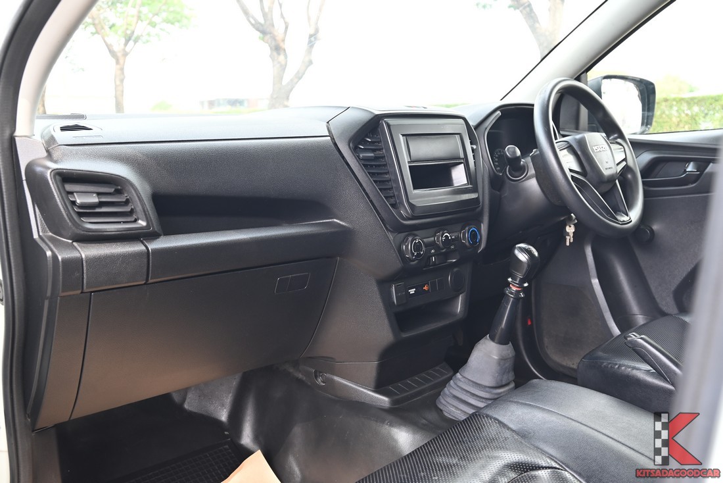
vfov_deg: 38.9
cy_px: 242
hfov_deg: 55.8
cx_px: 362
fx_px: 683
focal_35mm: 34
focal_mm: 34
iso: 400
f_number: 6.7
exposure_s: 1/60
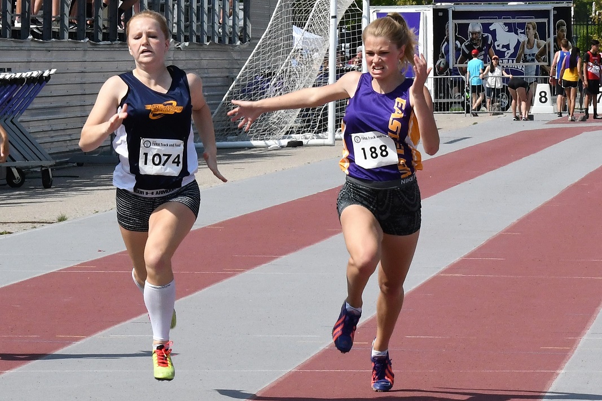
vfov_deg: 11.2
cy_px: 200
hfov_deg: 16.6
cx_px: 301
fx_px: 2057
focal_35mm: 123
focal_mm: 82
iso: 1000
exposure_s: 1/1000
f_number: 16
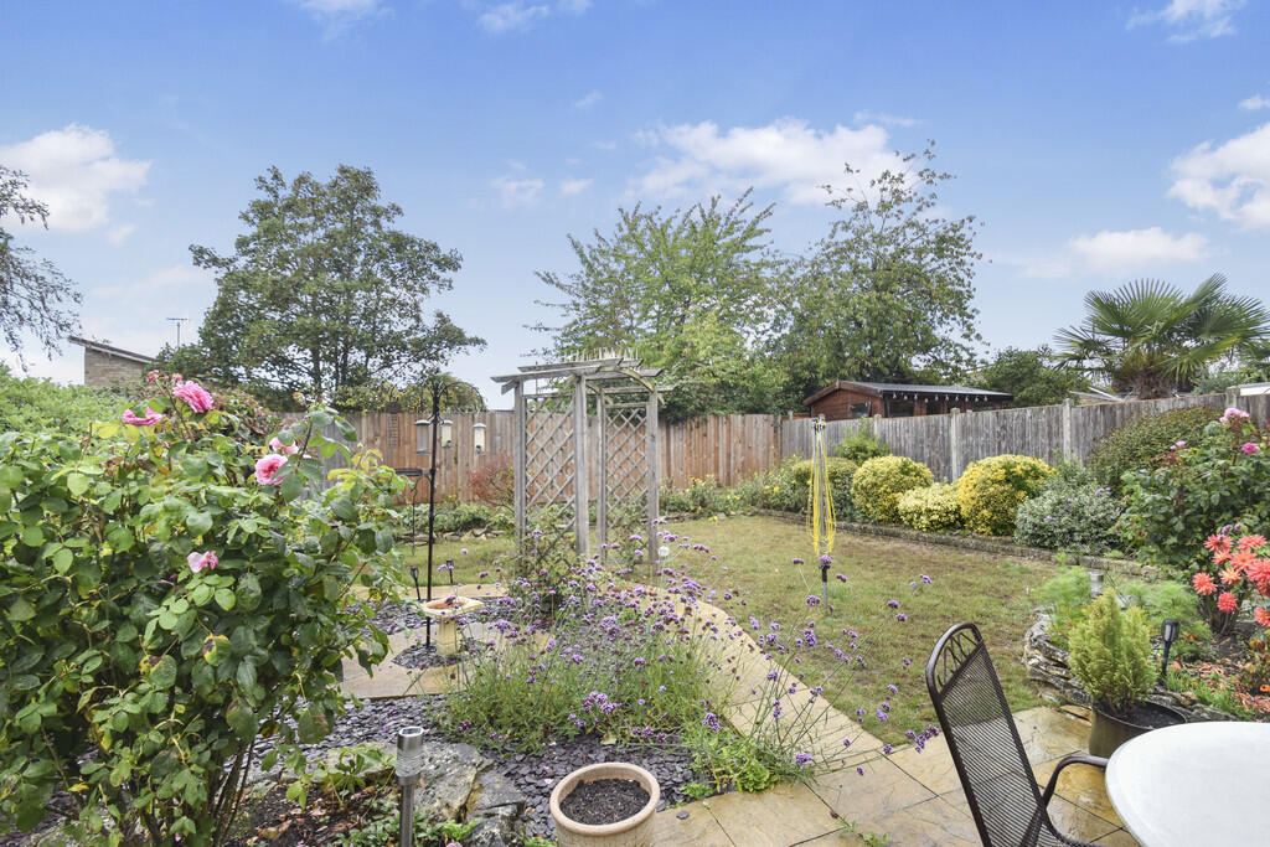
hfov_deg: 100.4
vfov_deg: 77.3
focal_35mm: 15
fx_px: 529
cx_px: 635
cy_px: 424
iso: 280
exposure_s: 1/250
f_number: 5.6
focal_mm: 10
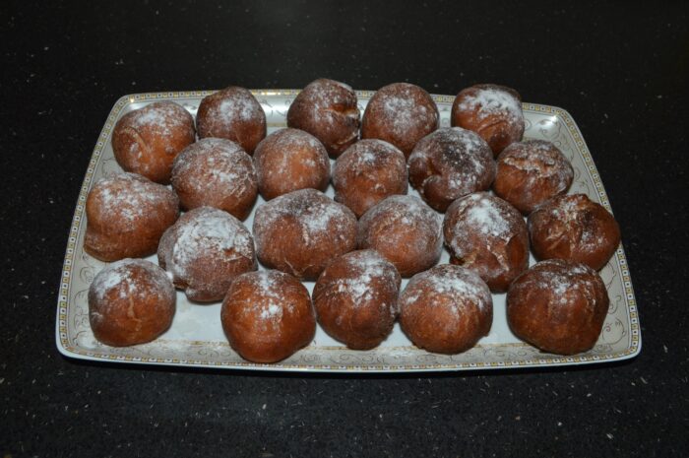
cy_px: 229
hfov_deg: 53.2
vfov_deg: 36.8
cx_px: 344
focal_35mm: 36
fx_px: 688
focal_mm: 24
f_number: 8
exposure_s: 1/60
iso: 100
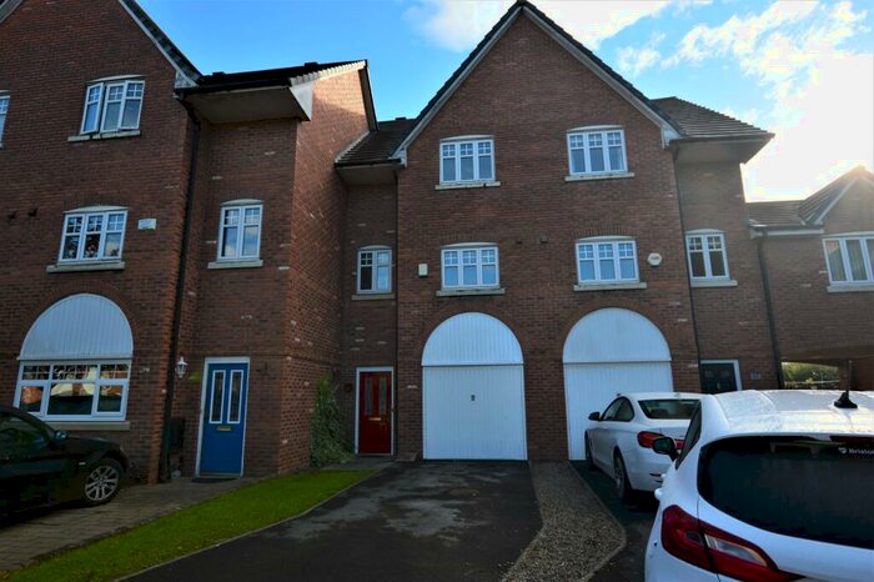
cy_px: 291
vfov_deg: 77.3
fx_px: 364
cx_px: 437
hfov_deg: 100.4
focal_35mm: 15
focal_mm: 10
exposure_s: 1/160
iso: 100
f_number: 6.3
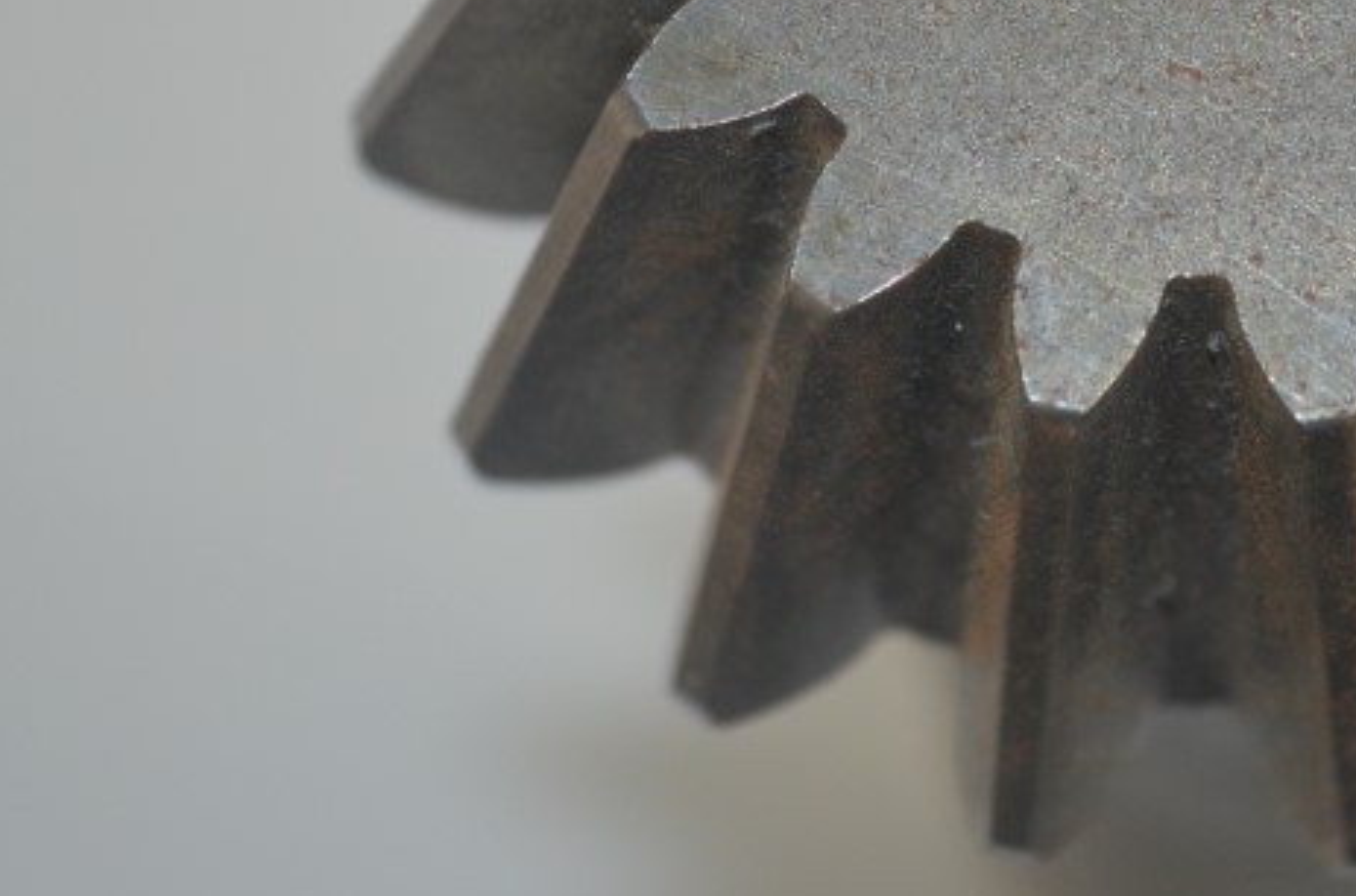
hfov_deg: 12.9
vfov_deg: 8.6
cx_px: 1262
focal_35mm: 158
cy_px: -23
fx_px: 5935
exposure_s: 1/60
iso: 500
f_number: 5.3
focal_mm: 42
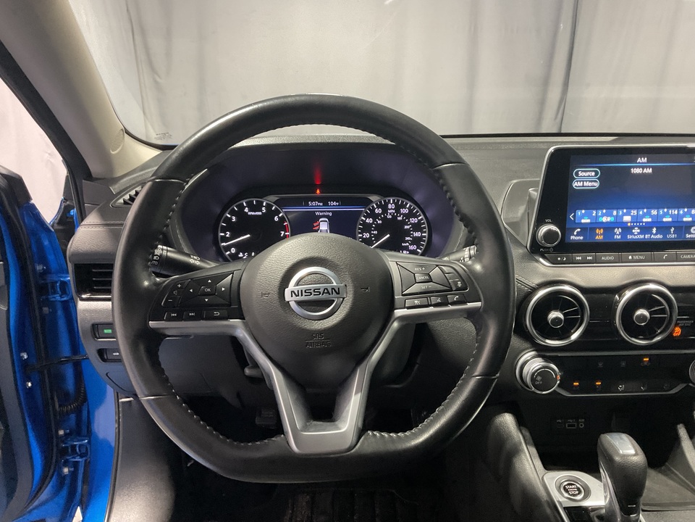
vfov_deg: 48.2
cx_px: 348
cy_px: 261
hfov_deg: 61.7
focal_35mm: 29
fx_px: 582
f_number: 1.8
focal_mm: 3
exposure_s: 1/50
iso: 125
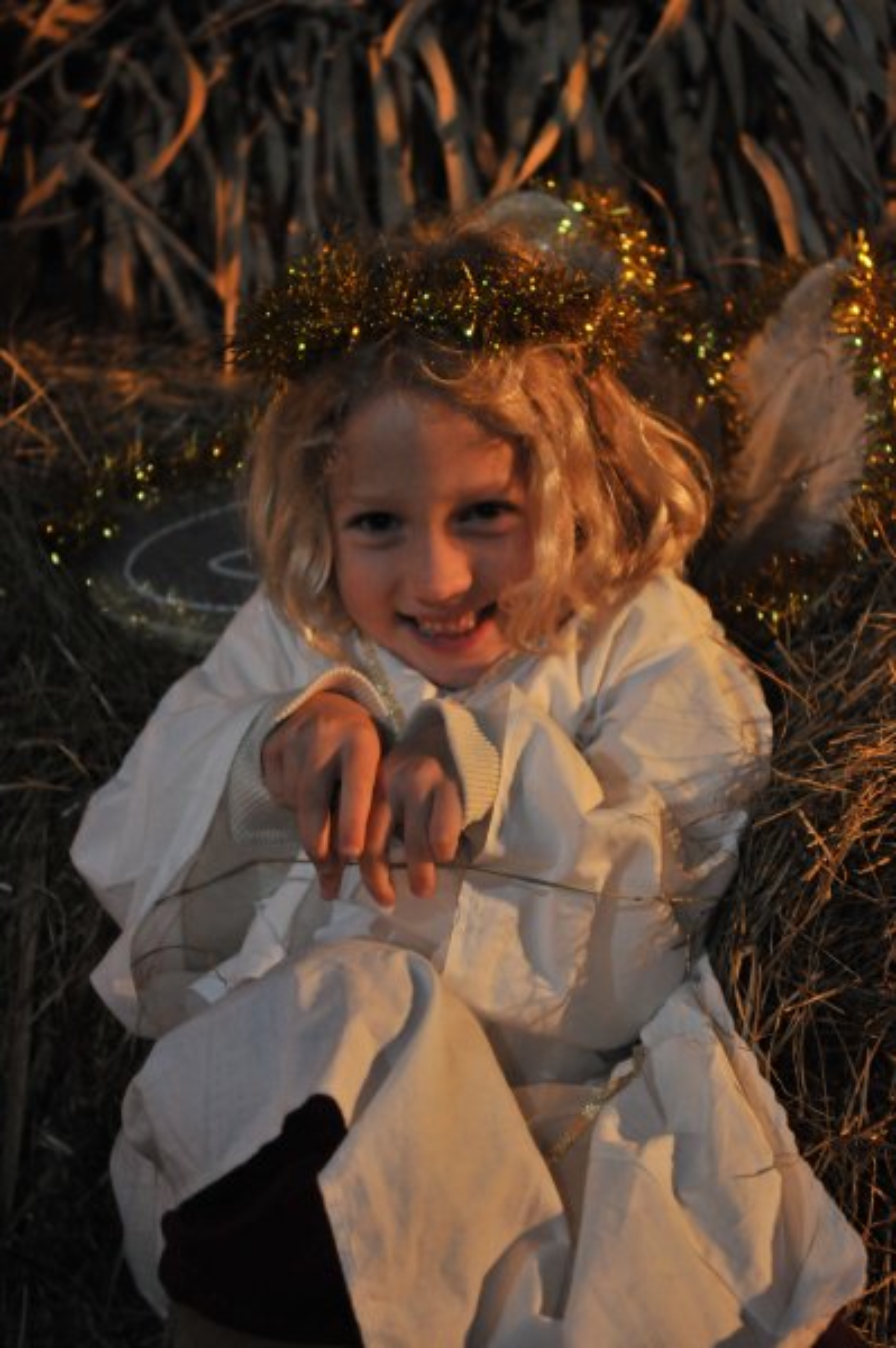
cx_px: 448
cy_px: 674
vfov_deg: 24.6
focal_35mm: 82
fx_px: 3085
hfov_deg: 16.5
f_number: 2.8
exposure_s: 1/60
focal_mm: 55
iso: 800
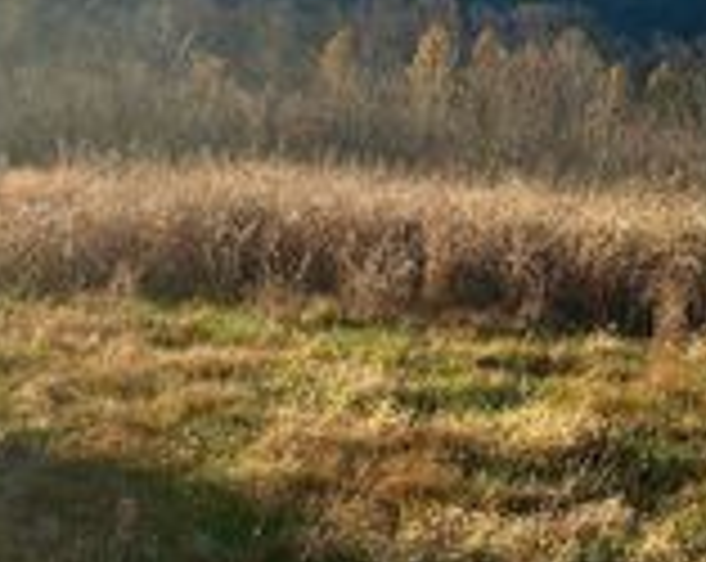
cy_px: 47
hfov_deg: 23.4
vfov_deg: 18.6
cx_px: 526
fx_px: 1689
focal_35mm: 81
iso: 50
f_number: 1.6
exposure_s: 1/2710
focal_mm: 5.96
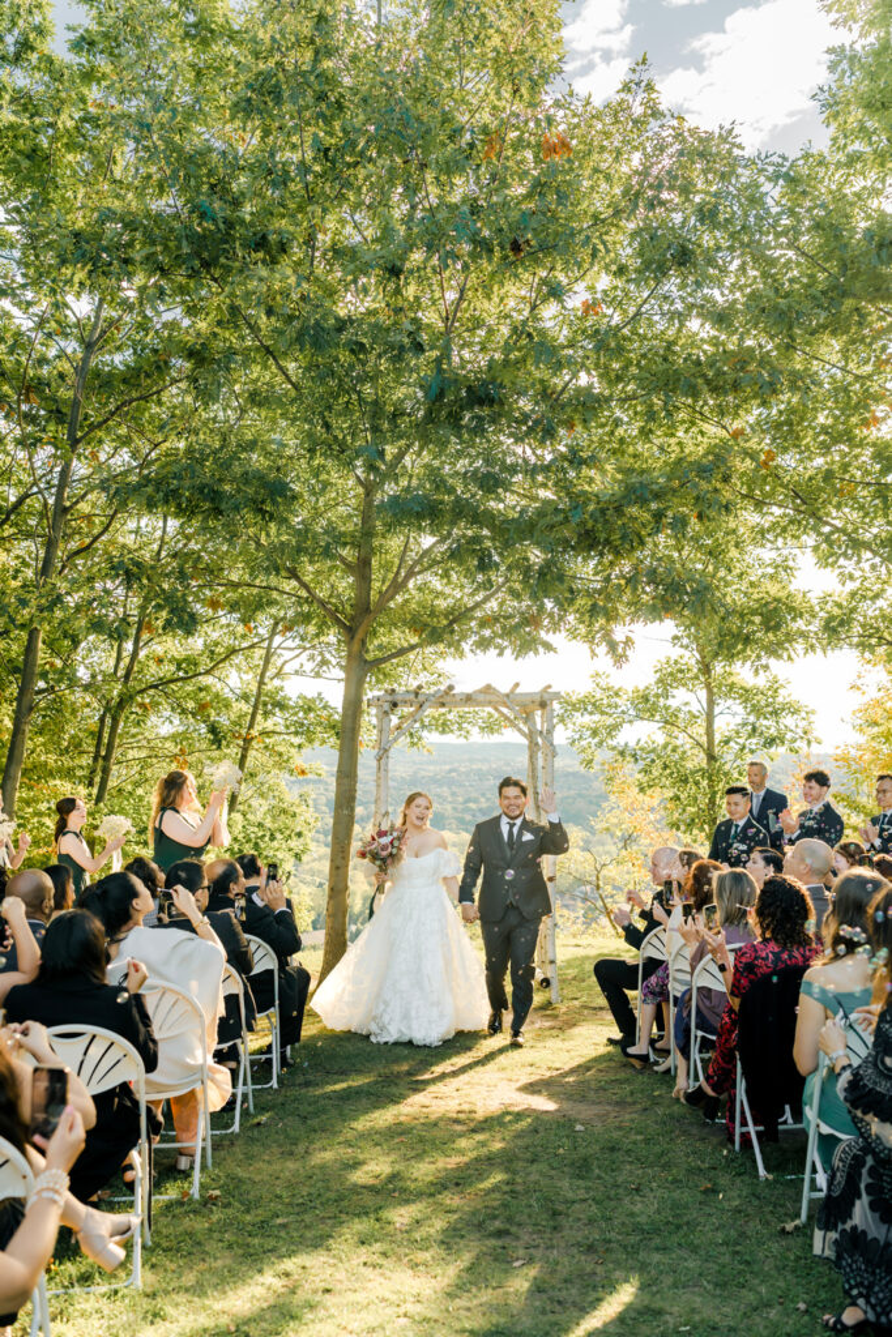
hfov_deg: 37.9
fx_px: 1300
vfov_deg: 54.4
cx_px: 446
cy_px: 668
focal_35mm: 35
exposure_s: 1/500
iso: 200
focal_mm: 35
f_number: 3.2
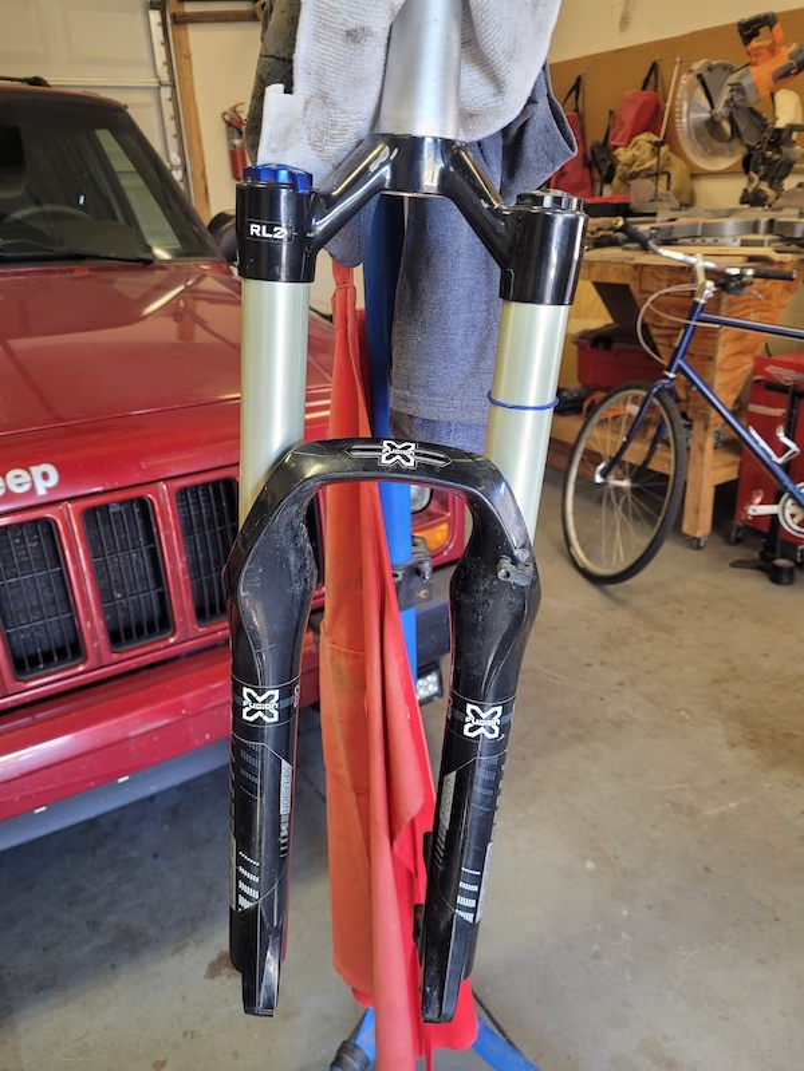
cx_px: 402
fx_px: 805
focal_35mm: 26
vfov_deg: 67.3
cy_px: 536
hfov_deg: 53.1
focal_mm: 5.4
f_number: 1.8
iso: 200
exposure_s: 1/39
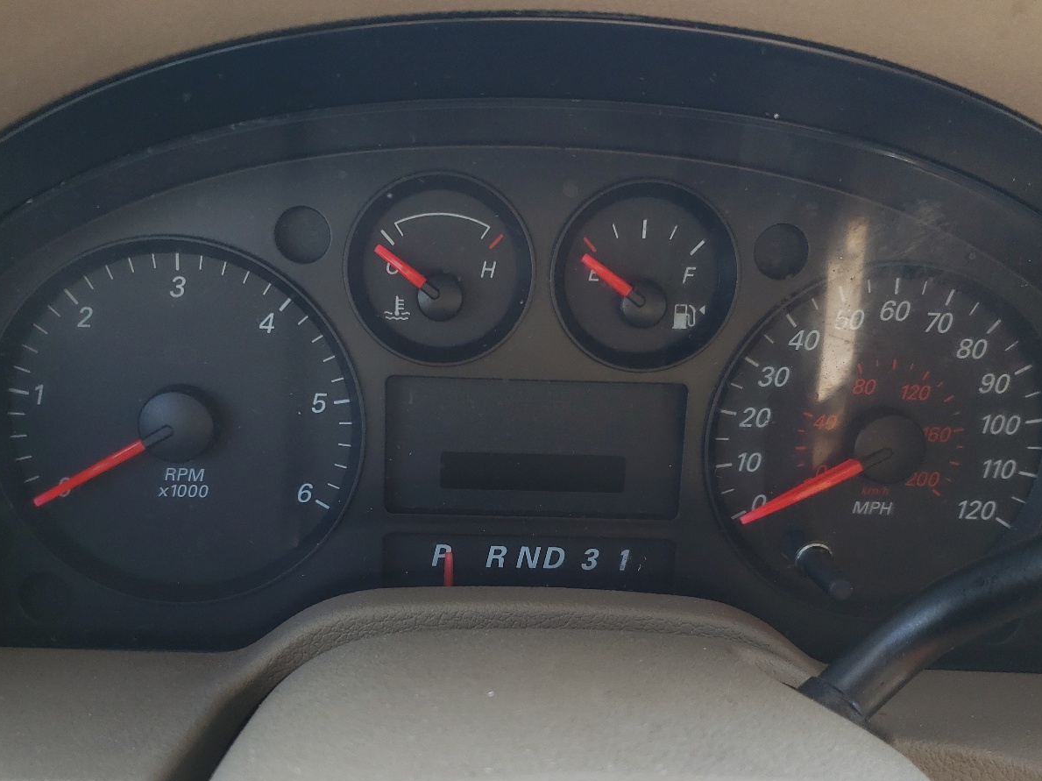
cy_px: 470
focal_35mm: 35
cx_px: 528
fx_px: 1053
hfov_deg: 52.6
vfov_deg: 40.5
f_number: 1.5
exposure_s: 1/182
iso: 50
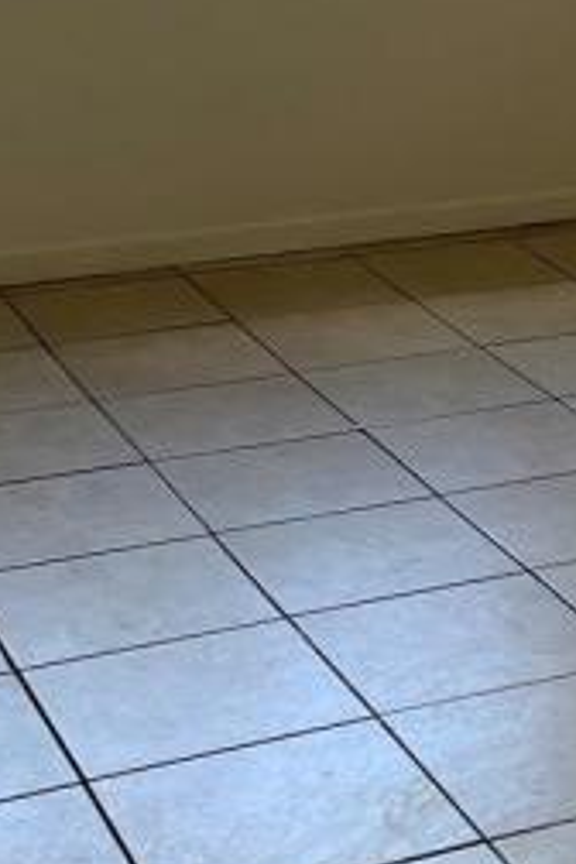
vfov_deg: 19.4
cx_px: 806
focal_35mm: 103
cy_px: 58
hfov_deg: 12.7
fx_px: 2472
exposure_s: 1/60
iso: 80
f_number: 1.6
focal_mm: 4.2
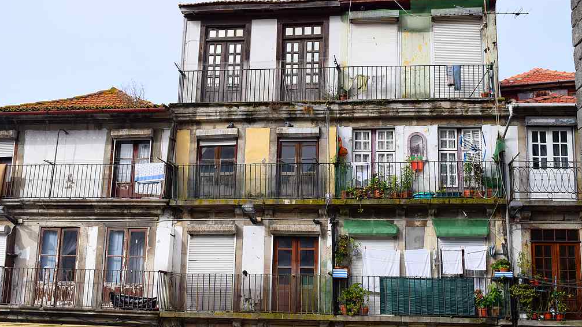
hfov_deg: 41.7
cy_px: 138
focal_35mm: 50
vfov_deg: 24.2
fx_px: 765
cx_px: 288
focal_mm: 31
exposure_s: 1/320
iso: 200
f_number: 9
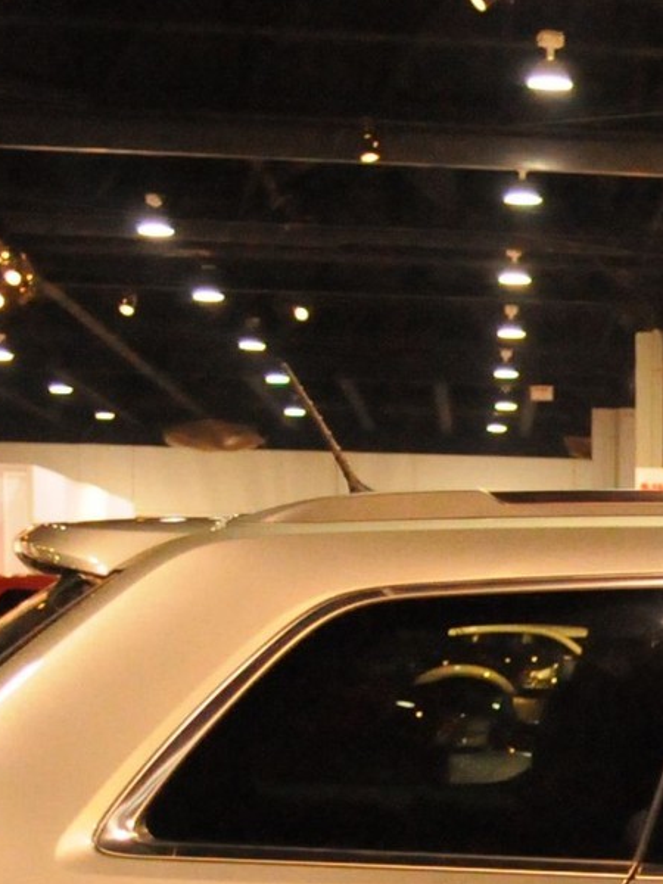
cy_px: 1147
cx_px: 1279
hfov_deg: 9.7
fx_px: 3677
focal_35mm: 144
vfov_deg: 13.2
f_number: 4
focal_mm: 24
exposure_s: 1/125
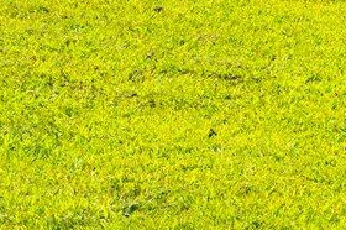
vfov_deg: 6.3
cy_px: -359
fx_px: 1968
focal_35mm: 205
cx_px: 110
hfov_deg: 10.0
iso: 50
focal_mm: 28
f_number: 9
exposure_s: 1/125
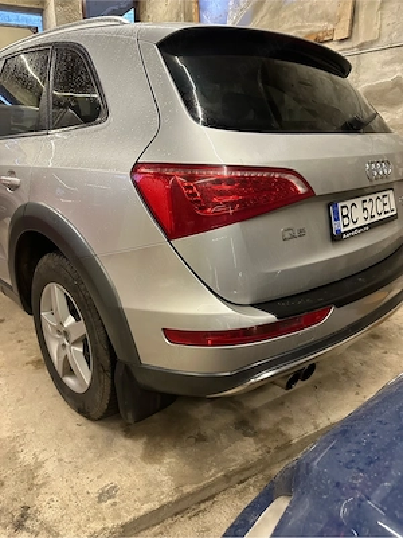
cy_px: 269
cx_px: 202
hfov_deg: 56.8
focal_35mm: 24
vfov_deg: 71.6
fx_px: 373
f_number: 1.78
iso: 800
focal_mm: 6.86
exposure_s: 1/50
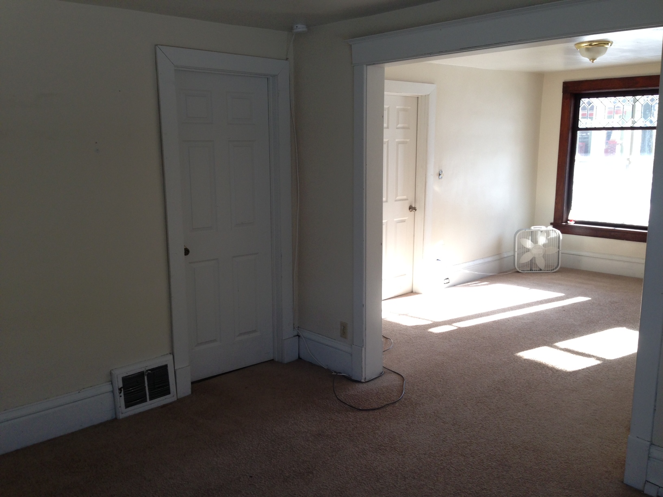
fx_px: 632
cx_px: 332
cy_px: 248
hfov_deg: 55.4
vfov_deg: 42.9
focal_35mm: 33
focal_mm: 4.13
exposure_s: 1/127
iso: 80
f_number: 2.4
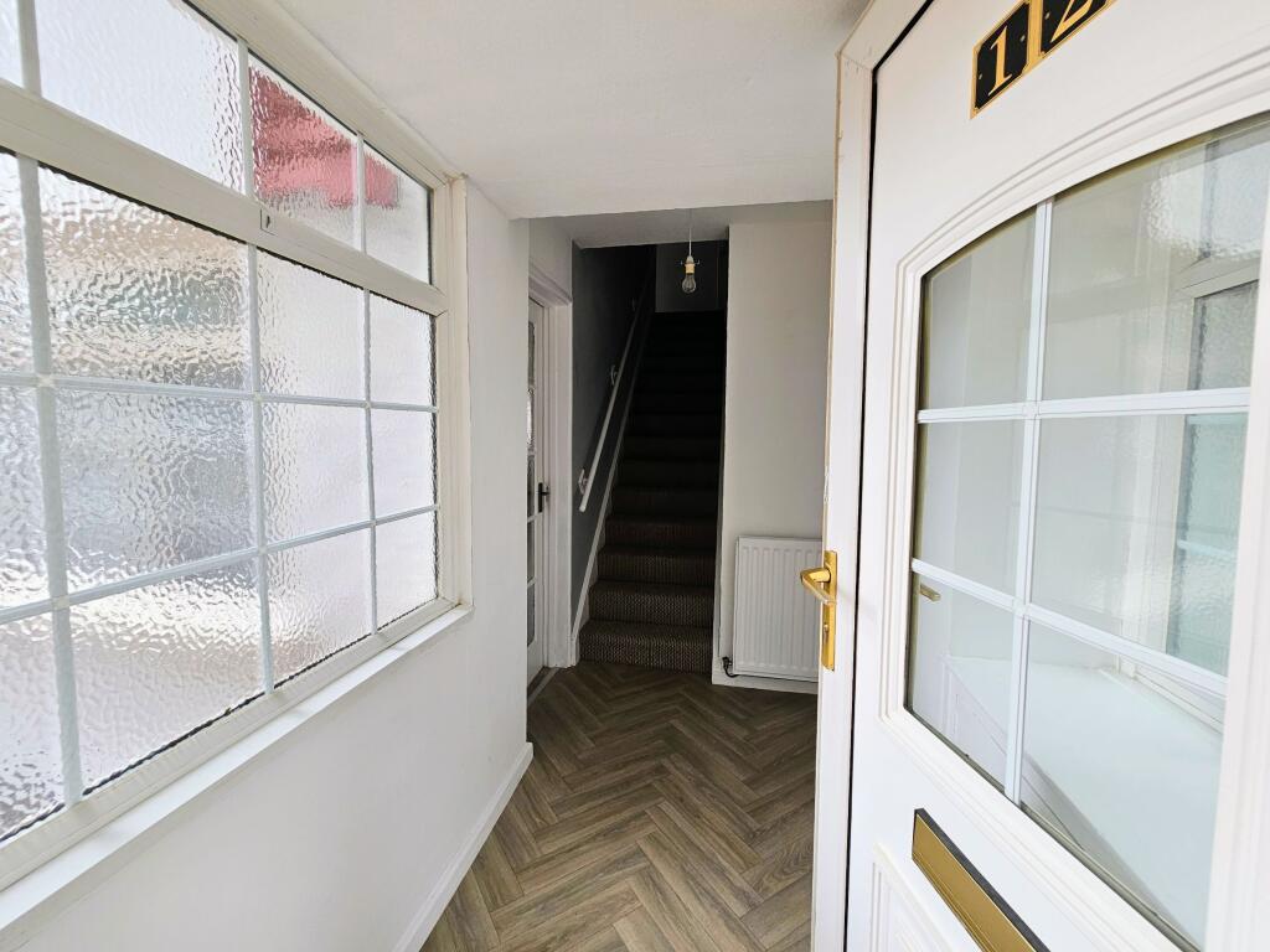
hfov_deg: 106.2
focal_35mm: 13
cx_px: 635
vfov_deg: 89.9
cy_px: 476
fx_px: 477
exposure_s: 1/207
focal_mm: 2.2
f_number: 2.2
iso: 80
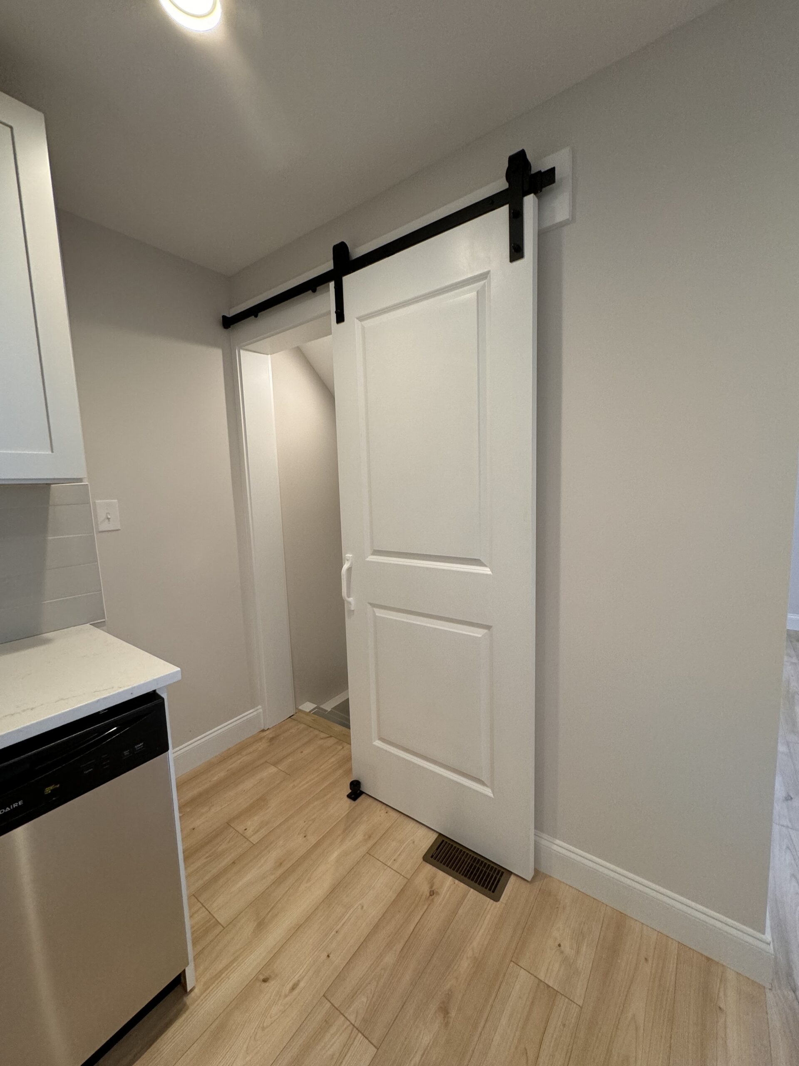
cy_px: 533
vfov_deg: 102.1
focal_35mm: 14
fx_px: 431
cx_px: 400
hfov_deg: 85.7
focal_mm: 2.22
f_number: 2.2
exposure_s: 1/120
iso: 160
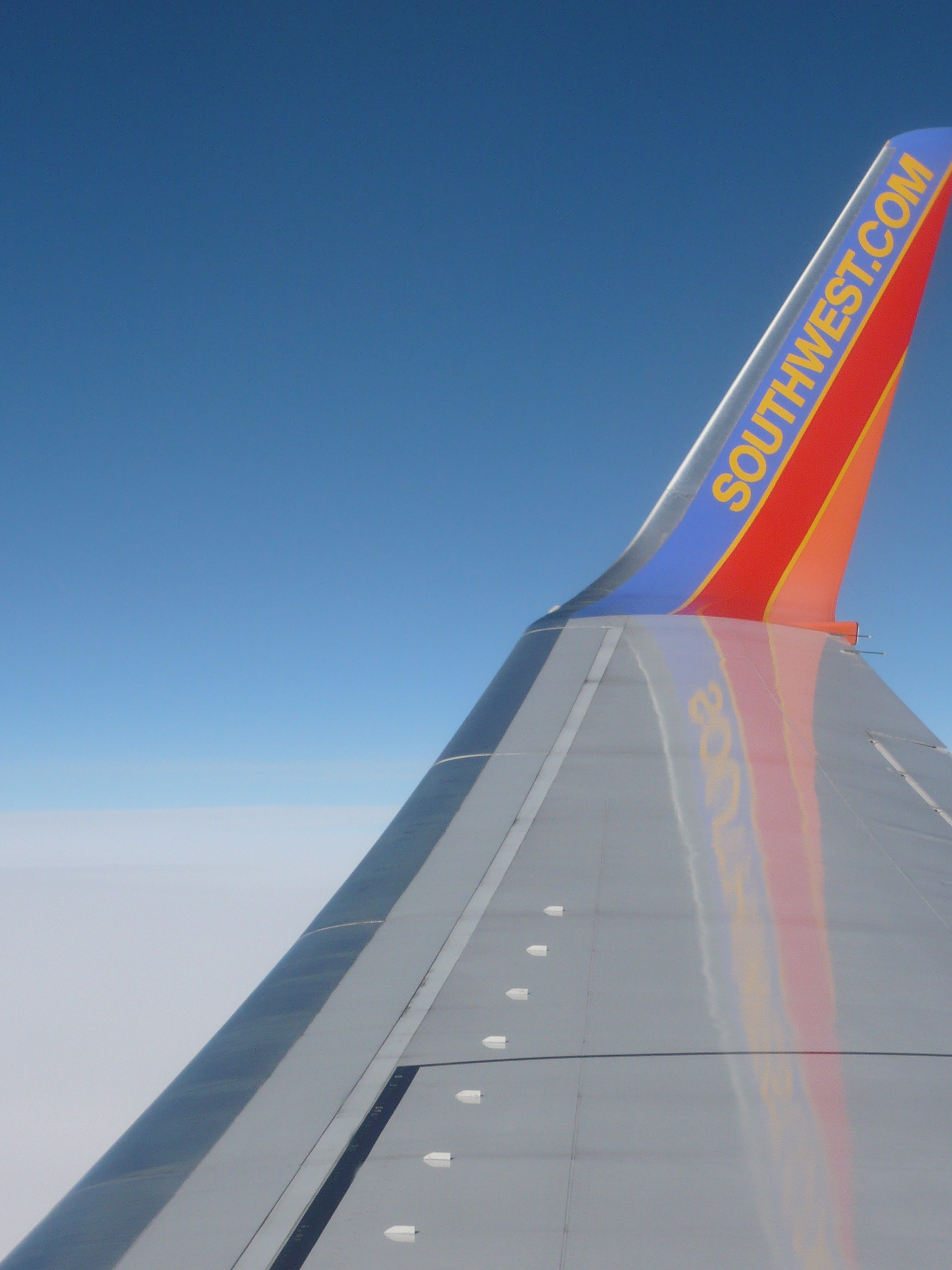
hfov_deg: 15.2
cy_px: 712
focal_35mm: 97
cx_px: 483
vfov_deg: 20.2
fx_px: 3557
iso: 100
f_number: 13
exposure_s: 1/160
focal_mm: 13
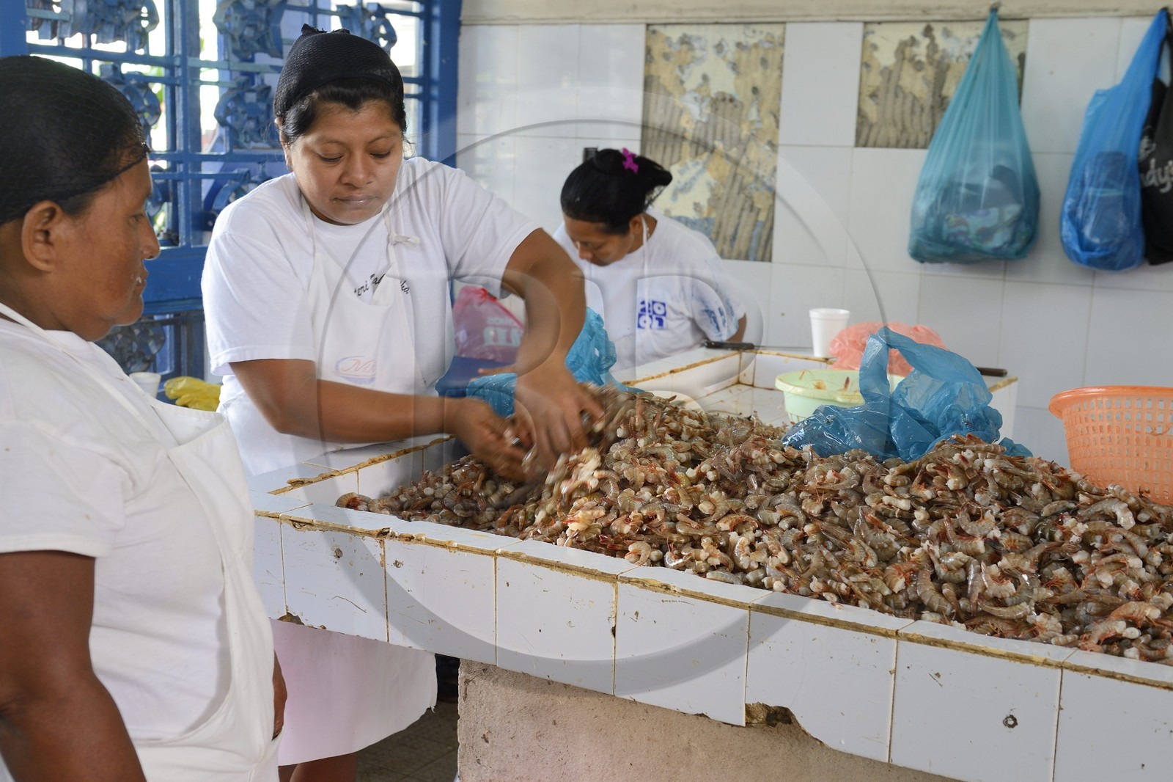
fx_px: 1368
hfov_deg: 46.4
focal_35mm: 42
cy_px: 391
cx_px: 586
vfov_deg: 31.9
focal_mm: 42
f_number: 5.6
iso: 800
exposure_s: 1/60
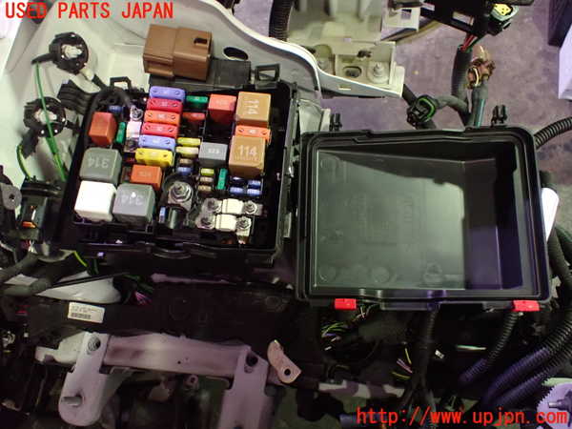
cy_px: 214
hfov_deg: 60.0
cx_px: 286
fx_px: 496
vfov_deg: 46.8
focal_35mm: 30
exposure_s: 1/30
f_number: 2.3
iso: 1250
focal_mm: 5.4
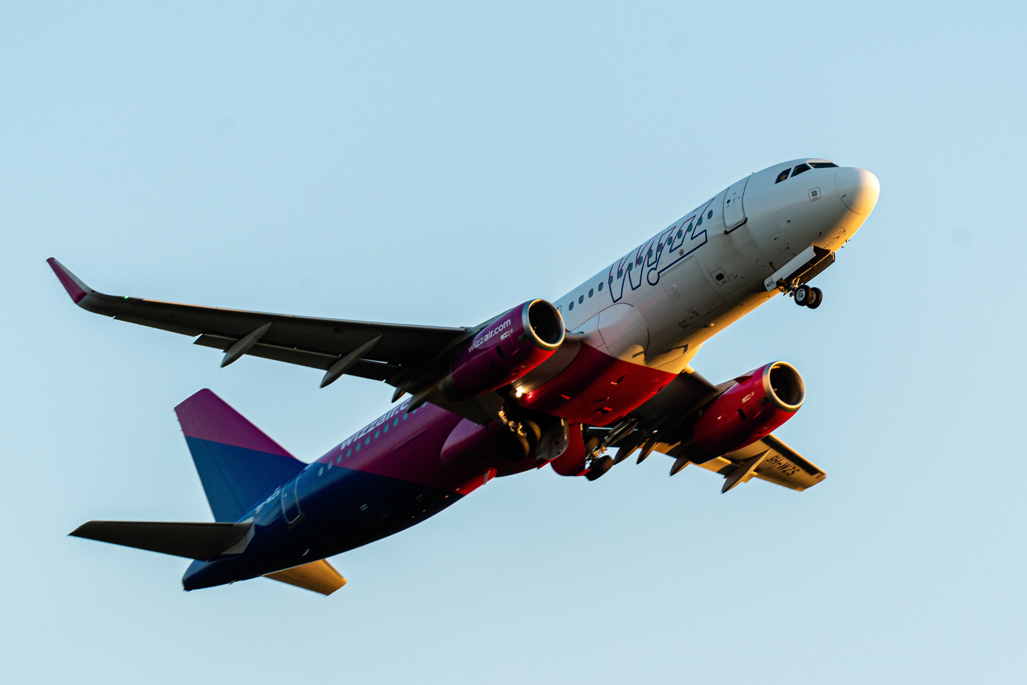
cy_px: 342
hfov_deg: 7.8
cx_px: 514
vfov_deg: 5.2
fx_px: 7531
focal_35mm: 264
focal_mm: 264
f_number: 7.1
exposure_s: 1/800
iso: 800
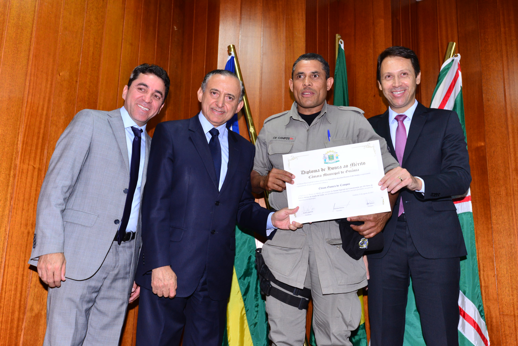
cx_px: 259
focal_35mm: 35
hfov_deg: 54.4
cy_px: 173
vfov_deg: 37.9
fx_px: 504
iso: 1600
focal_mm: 35
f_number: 5.6
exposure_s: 1/125
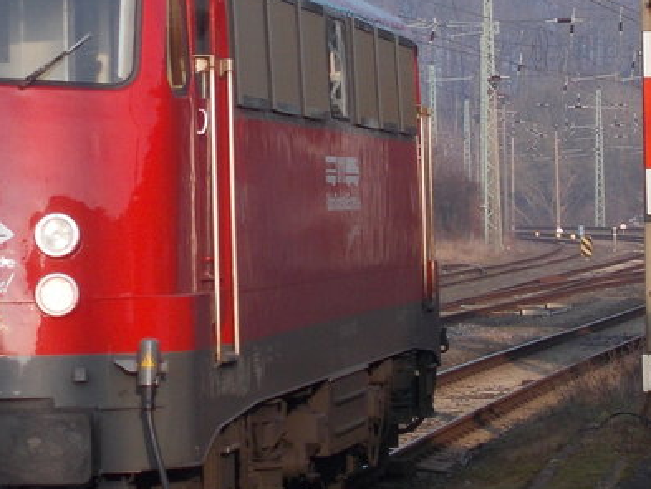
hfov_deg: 8.5
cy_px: 128
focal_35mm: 232
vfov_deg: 6.4
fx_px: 4364
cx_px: 50
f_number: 5.8
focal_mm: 13.5
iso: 80
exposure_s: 1/200
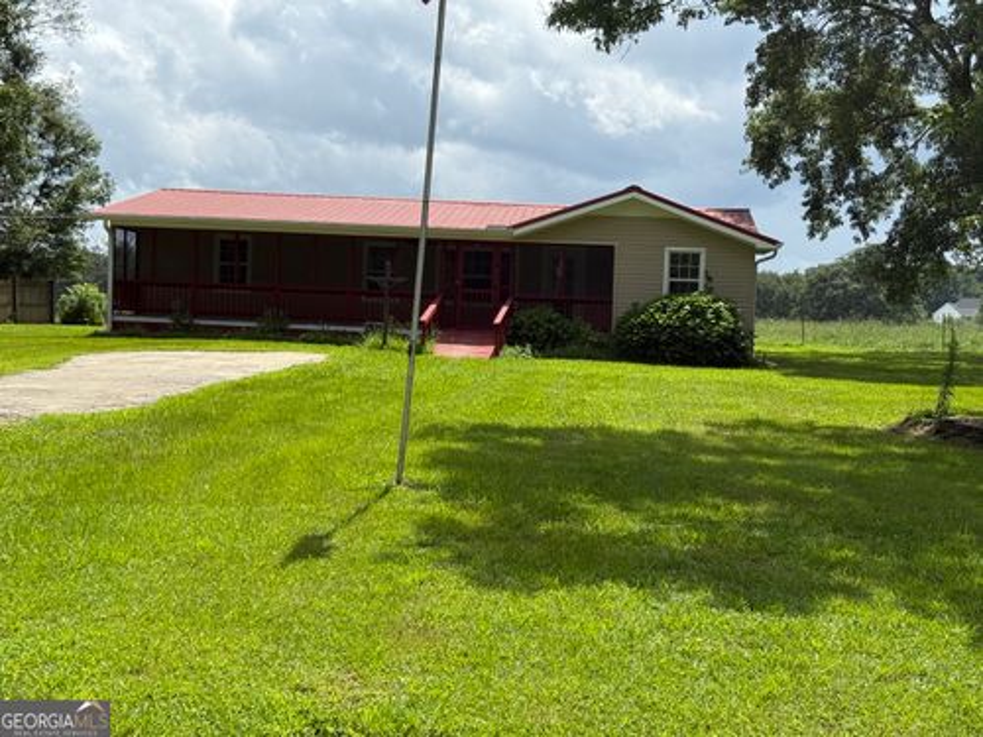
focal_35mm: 48
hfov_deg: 39.7
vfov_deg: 30.3
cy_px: 368
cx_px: 492
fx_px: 1363
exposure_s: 1/5208
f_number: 1.78
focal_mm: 6.76
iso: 64
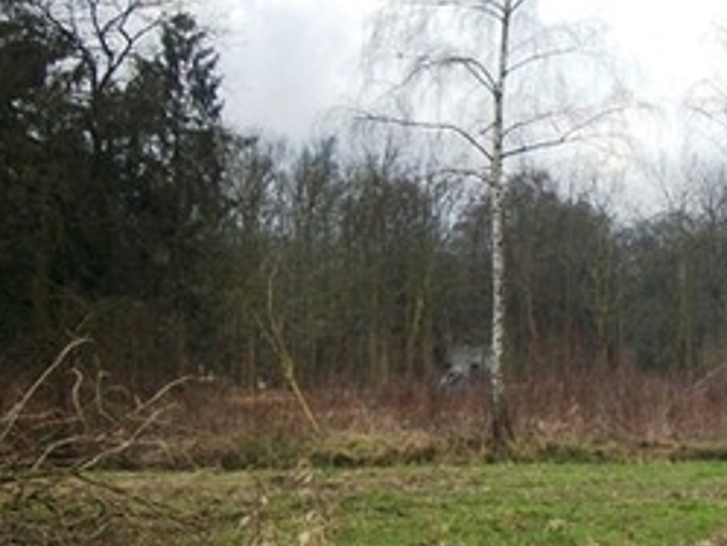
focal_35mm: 77
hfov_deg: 24.8
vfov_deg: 19.1
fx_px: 1618
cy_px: 339
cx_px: 619
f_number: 8.8
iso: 80
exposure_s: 1/100
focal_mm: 5.7
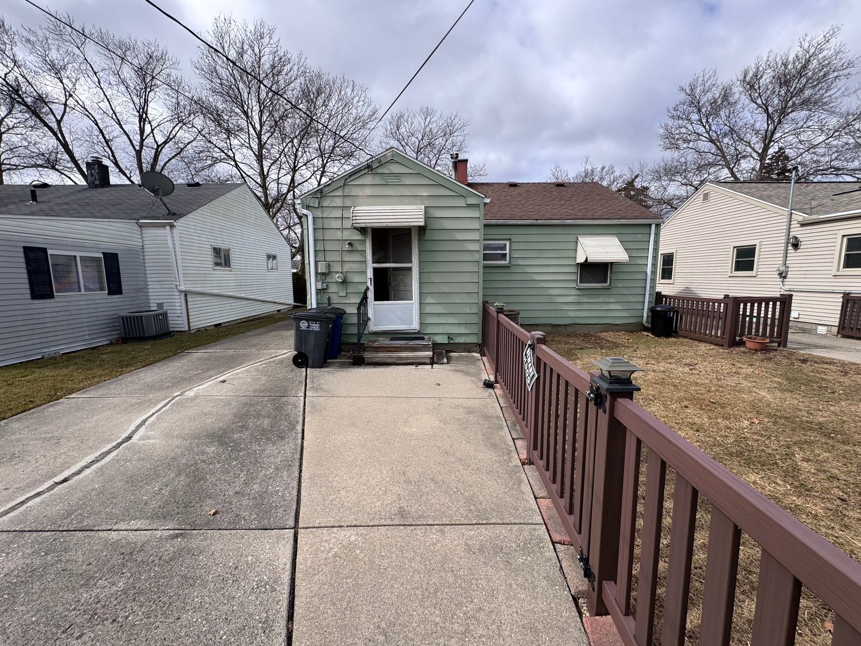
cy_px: 323
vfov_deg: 85.7
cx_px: 430
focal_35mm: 14
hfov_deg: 102.1
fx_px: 348
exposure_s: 1/1477
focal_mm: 2.22
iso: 50
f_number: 2.2
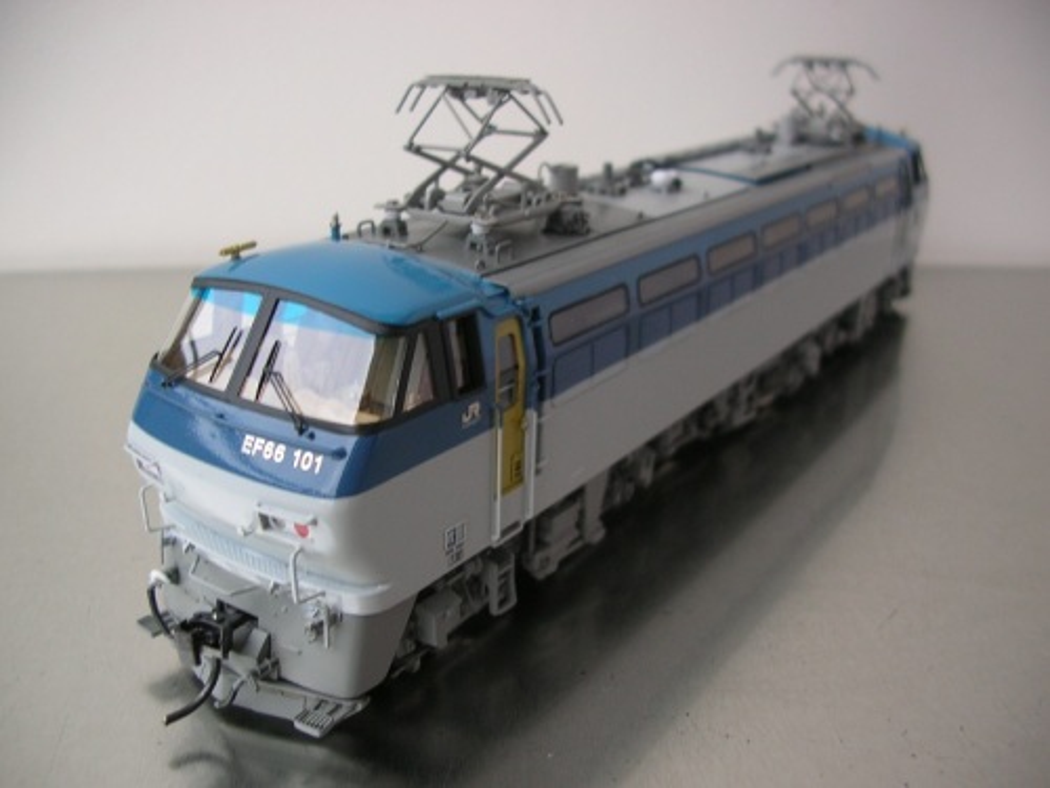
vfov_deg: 40.7
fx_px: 1062
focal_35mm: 35
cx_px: 525
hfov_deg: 52.6
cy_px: 394
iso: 50
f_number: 2.8
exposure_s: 1/35.5
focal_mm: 5.8
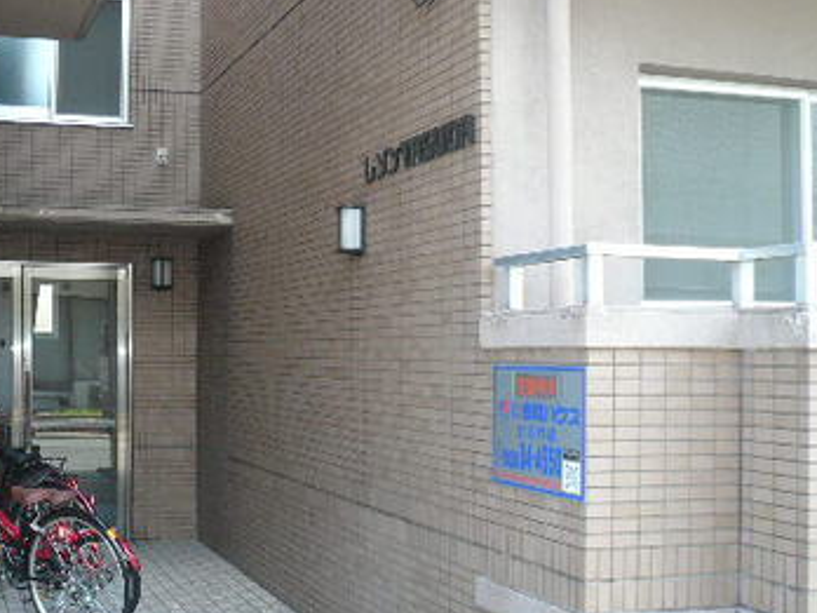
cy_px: 324
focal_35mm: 45
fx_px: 1062
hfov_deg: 40.5
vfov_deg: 32.2
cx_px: 171
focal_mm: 4.6
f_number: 2.8
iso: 100
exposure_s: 1/100
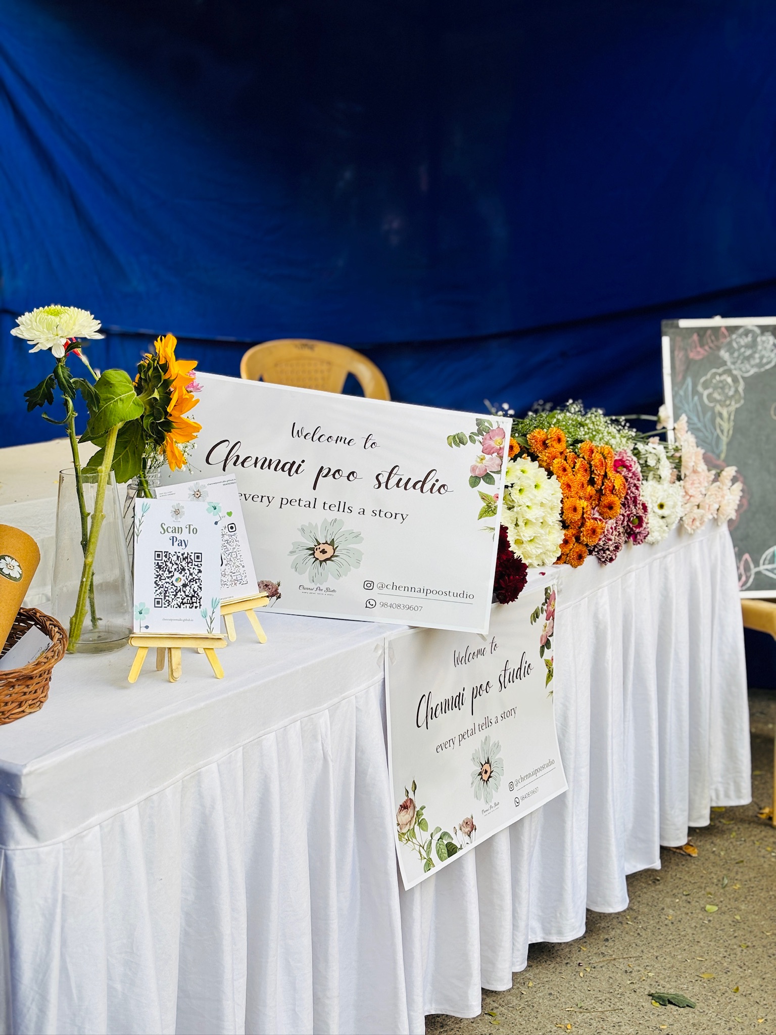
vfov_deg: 36.8
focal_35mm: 52
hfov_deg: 28.0
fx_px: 1554
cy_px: 518
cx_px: 388
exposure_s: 1/121
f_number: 1.6
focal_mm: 5.96
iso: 40
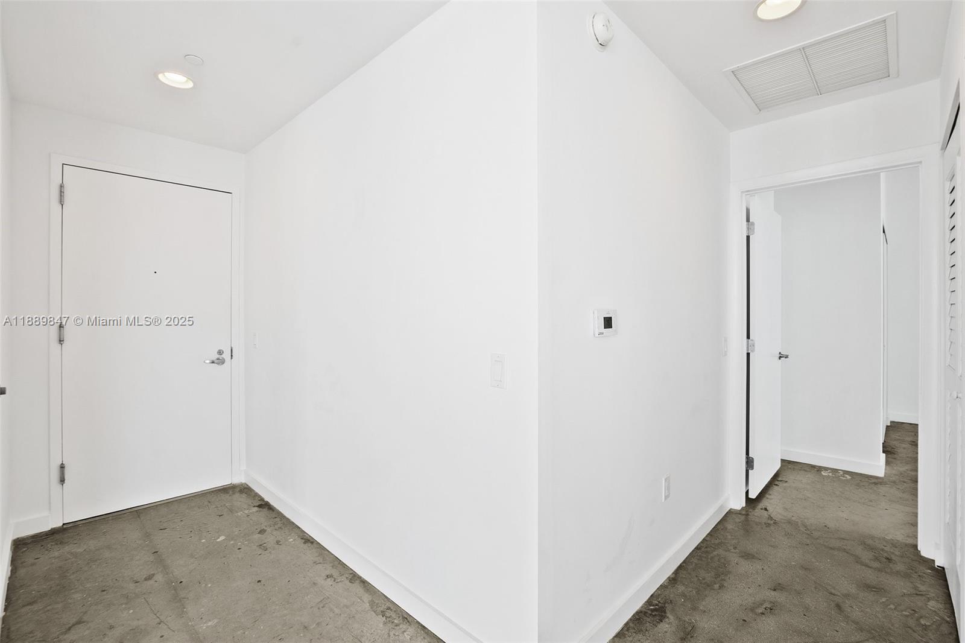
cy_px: 322
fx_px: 402
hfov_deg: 100.4
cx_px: 482
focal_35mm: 15
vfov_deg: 77.3
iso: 450
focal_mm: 10
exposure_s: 1/15
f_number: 8
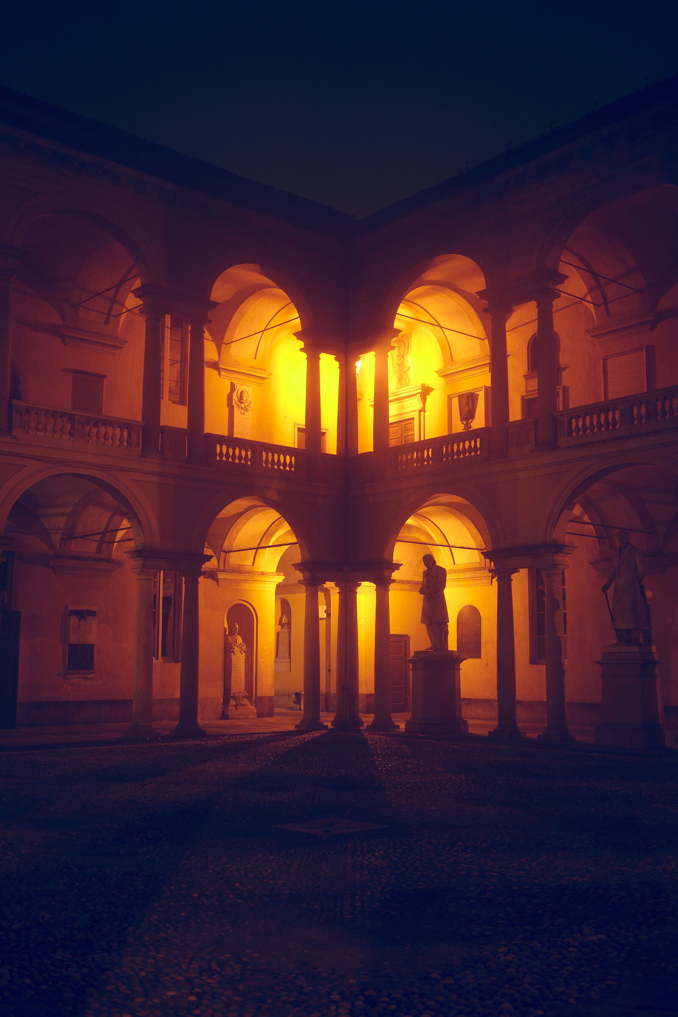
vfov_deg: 54.4
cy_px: 508
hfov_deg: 37.9
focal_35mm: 35
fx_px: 989
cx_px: 339
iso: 200
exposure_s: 1/10
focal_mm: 35
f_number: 1.8
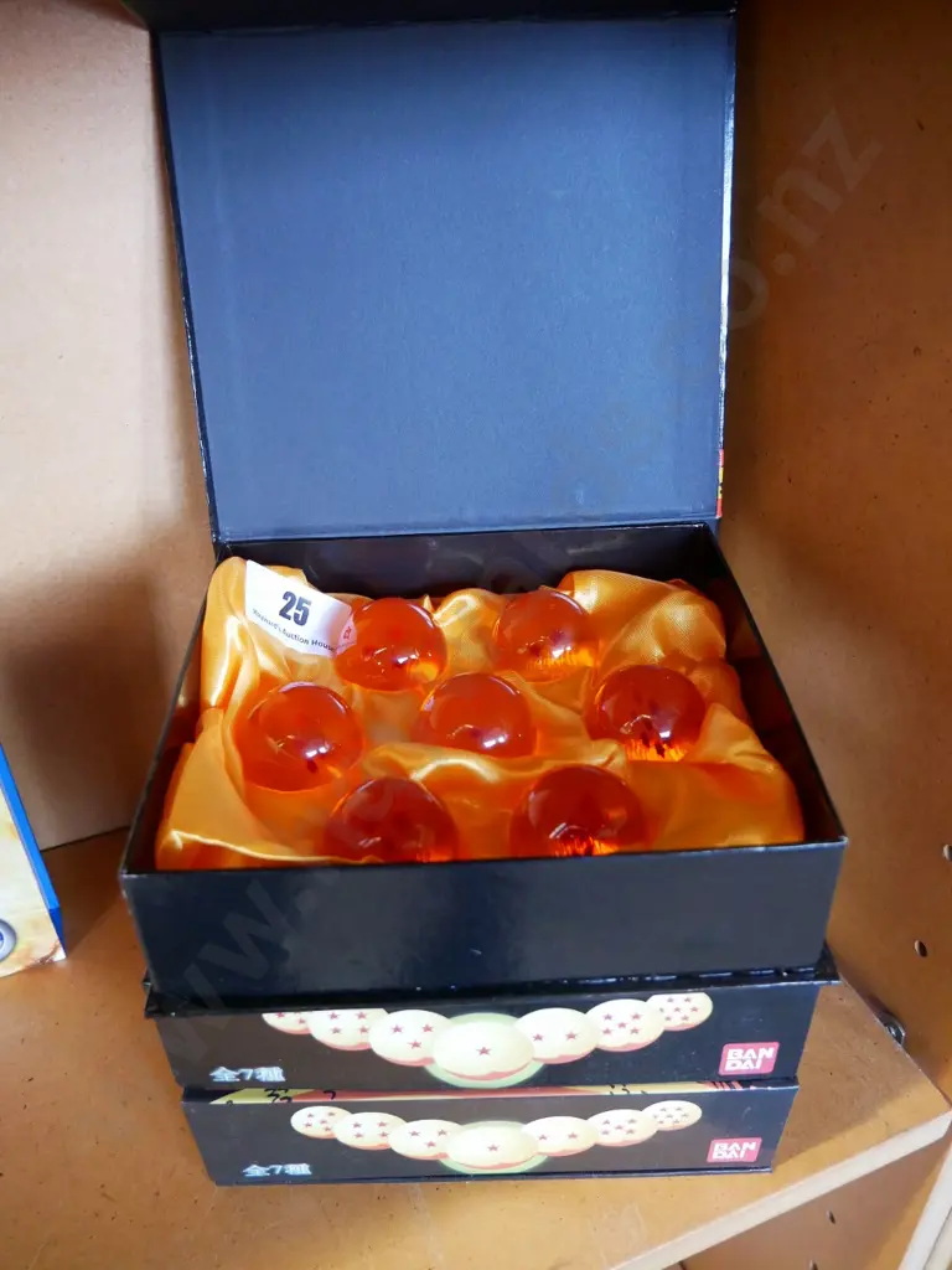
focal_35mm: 30
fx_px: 1100
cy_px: 635
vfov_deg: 60.0
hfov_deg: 46.8
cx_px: 476
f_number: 3.7
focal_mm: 15
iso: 2500
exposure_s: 1/60
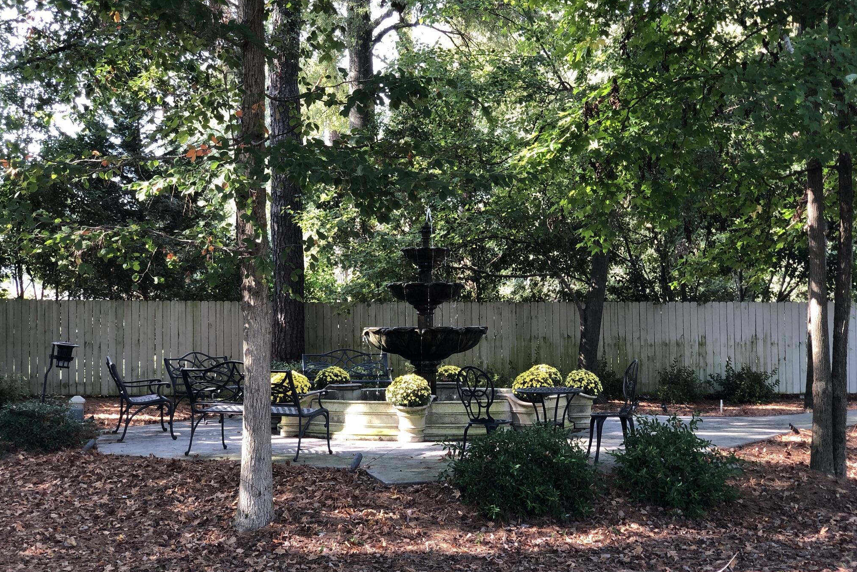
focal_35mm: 55
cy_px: 294
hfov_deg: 36.2
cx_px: 428
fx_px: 1309
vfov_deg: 24.6
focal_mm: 6
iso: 40
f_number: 2.4
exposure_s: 1/60
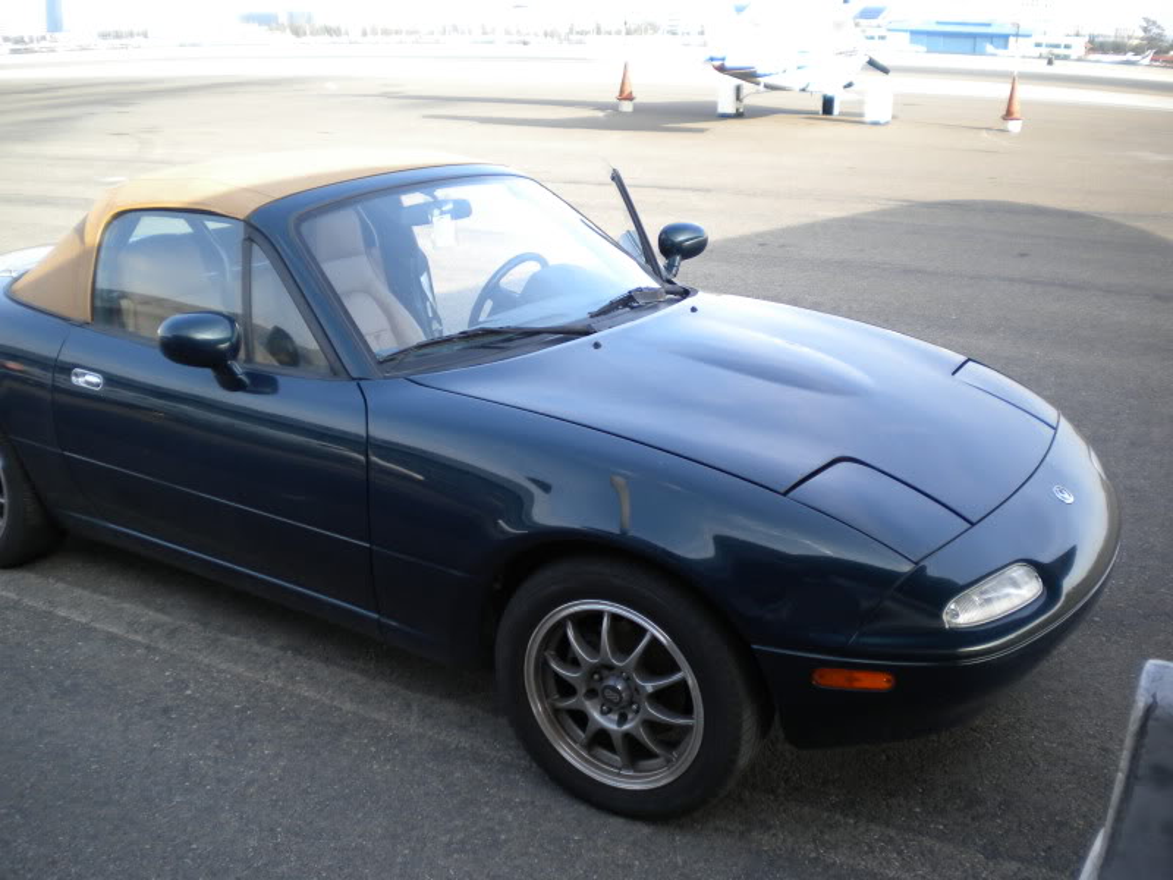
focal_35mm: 35
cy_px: 440
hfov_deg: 52.6
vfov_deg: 40.7
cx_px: 586
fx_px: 1186
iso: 80
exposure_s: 1/167
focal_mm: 6.3
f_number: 3.1
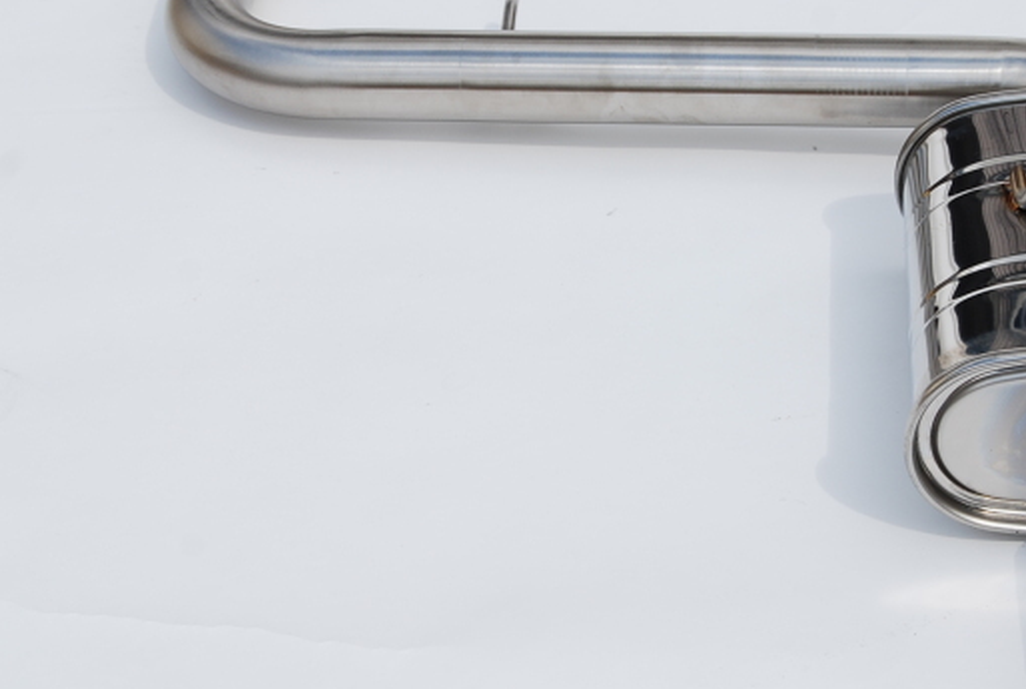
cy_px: 294
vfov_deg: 14.0
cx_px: 691
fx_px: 2799
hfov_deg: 20.7
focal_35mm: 98
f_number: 8
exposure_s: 1/250
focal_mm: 42
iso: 100
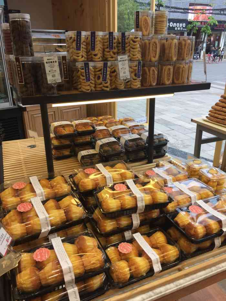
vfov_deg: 61.7
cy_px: 150
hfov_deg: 48.2
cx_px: 113
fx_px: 252
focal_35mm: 29
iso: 32
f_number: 2.2
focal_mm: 4.15
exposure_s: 1/226
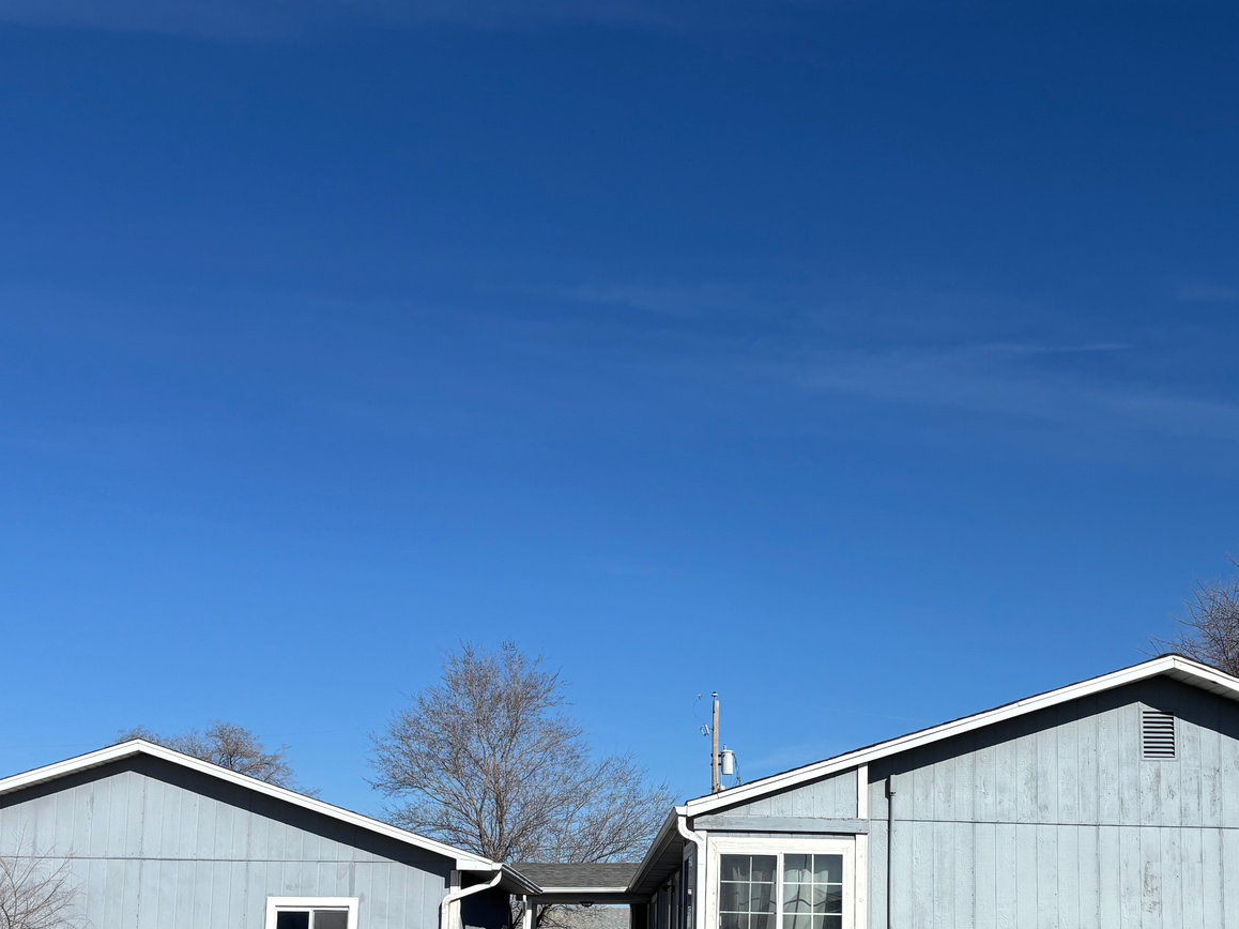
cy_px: 767
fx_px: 1646
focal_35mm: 46
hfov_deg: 41.0
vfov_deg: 30.6
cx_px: 769
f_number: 1.6
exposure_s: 1/6711
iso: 50
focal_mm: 5.96
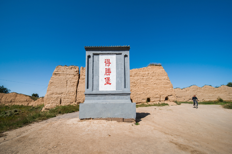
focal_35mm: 13
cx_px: 116
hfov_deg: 108.3
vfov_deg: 85.4
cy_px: 77
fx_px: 84
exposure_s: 1/1600
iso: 200
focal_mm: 13
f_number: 5.6
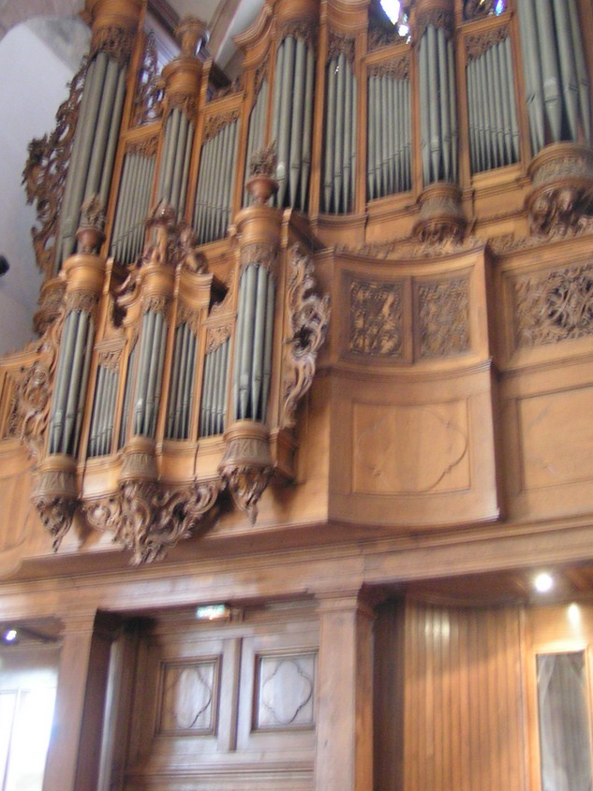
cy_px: 322
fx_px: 1097
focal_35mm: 48
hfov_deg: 30.2
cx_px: 344
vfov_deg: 39.5
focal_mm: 5.8
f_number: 2.8
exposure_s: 1/1.6
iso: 200
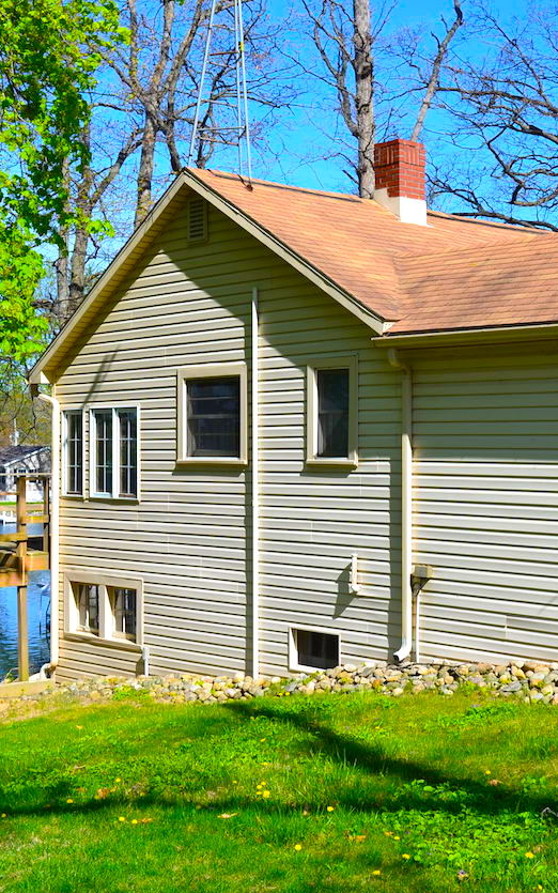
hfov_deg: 23.8
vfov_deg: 37.7
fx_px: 1308
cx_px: 427
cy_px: 444
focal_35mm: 54
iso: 200
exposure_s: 1/320
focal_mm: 23
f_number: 10
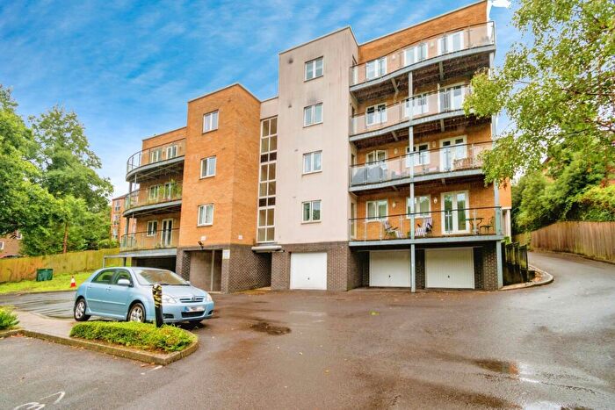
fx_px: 256
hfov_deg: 100.4
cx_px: 308
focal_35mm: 15
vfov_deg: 77.4
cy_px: 205
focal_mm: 10
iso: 320
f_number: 7.1
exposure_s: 1/400
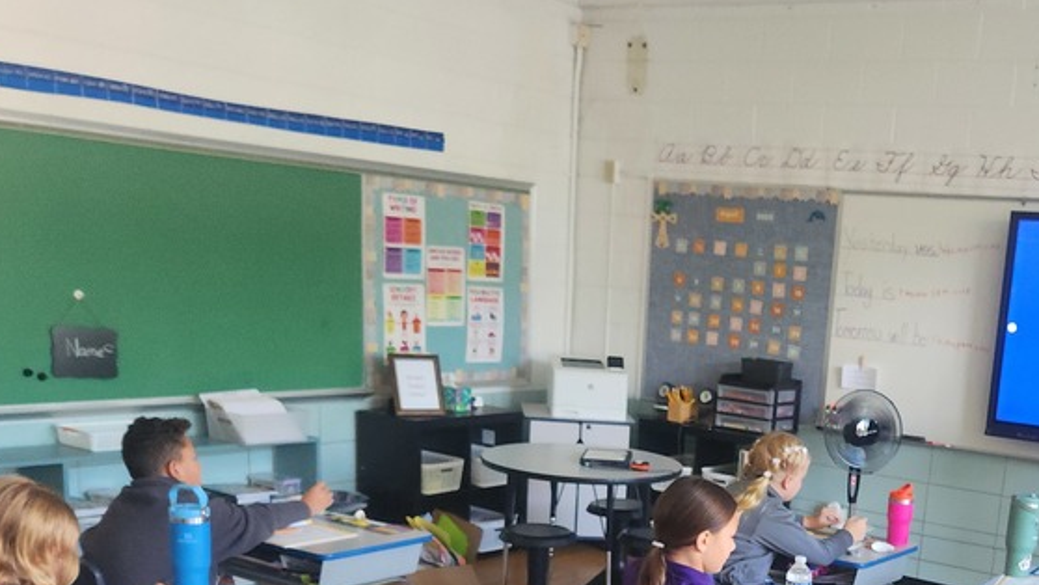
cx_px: 749
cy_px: 605
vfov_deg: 24.6
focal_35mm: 46
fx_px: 1267
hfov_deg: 43.5
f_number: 1.8
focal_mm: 5.4
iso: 200
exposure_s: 1/120
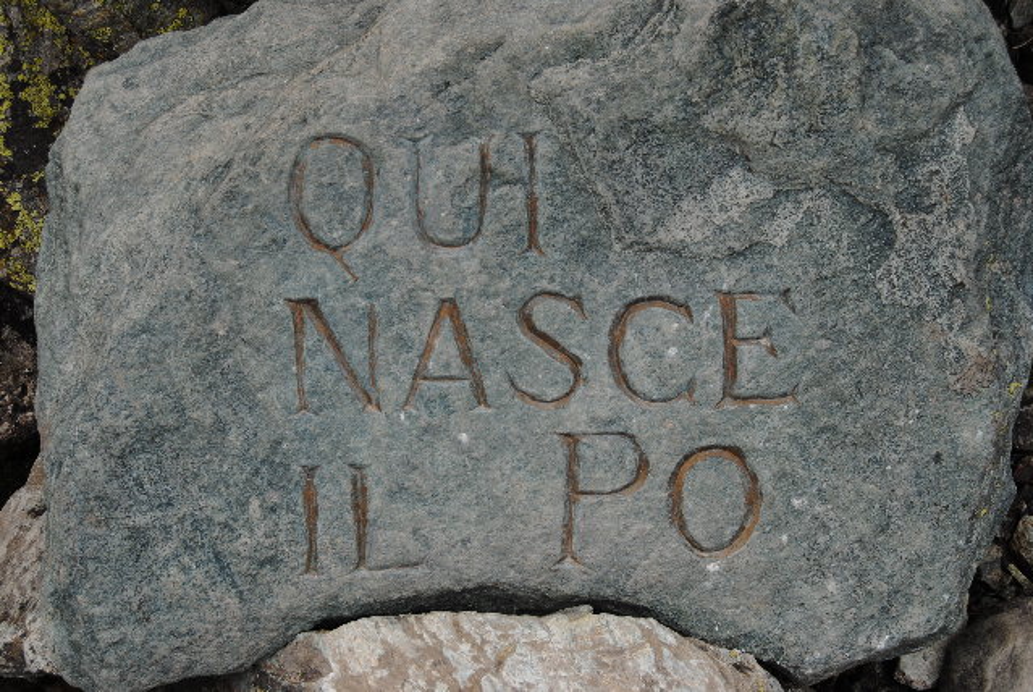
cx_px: 516
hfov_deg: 31.8
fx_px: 1810
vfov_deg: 21.6
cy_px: 346
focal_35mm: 63
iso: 100
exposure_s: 1/200
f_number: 7.1
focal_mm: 42
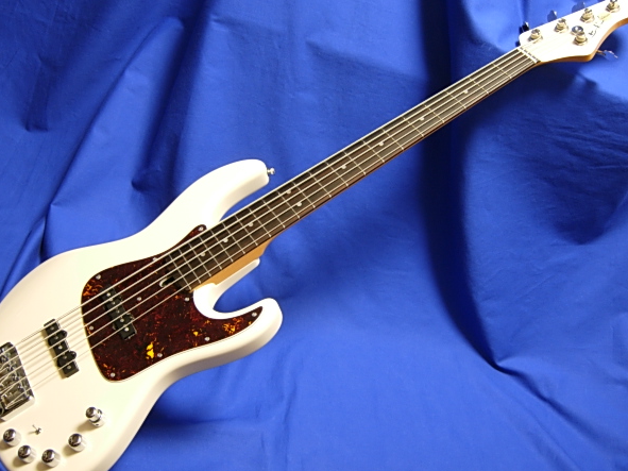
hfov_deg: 47.9
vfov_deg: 36.8
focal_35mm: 39
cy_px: 247
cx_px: 312
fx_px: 707
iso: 91
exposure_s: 1/4
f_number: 2.7
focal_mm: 7.5
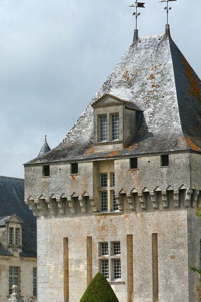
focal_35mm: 162
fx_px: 1357
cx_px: -10
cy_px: 201
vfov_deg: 12.7
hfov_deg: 8.4
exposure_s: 1/400
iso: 200
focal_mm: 60
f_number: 11
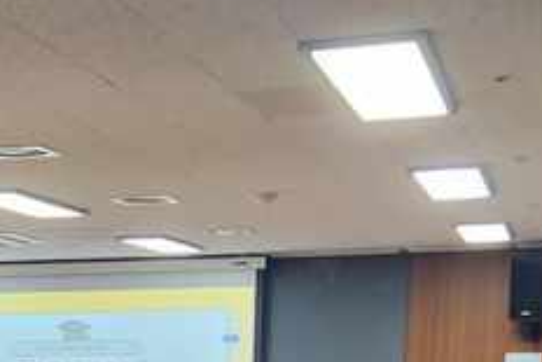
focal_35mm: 103
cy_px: 612
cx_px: -86
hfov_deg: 18.9
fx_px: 1552
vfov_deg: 12.4
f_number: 1.8
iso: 160
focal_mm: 5.4
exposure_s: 1/120
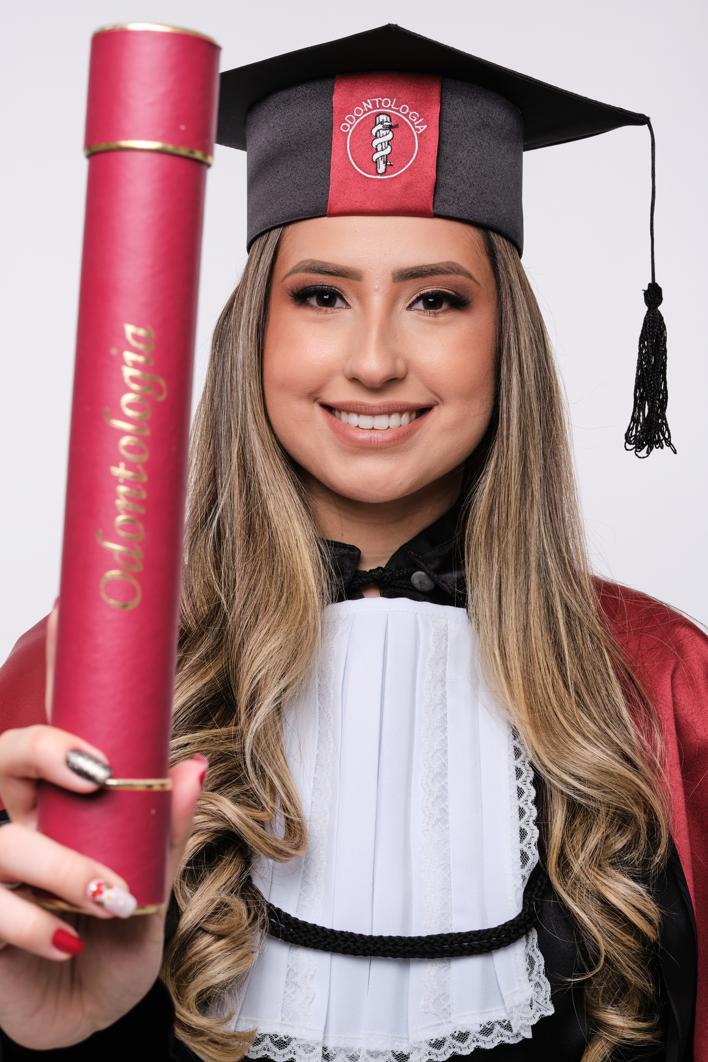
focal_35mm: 75
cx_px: 354
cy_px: 531
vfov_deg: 27.0
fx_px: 2212
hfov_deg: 18.2
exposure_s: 1/200
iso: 160
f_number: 11
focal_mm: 50
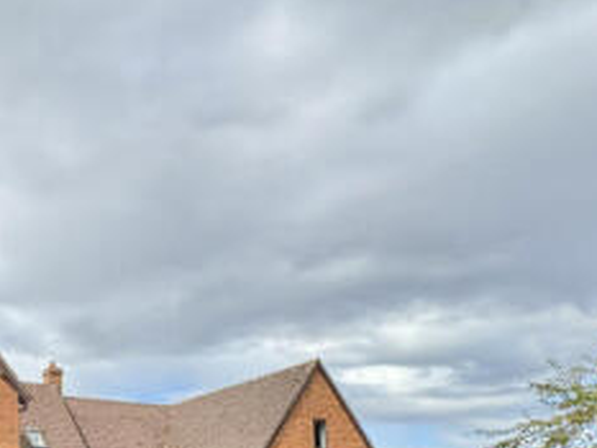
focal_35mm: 35
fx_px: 604
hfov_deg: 45.9
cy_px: 472
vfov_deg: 35.7
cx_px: 27
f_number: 2.2
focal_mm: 2.22
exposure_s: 1/573
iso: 64
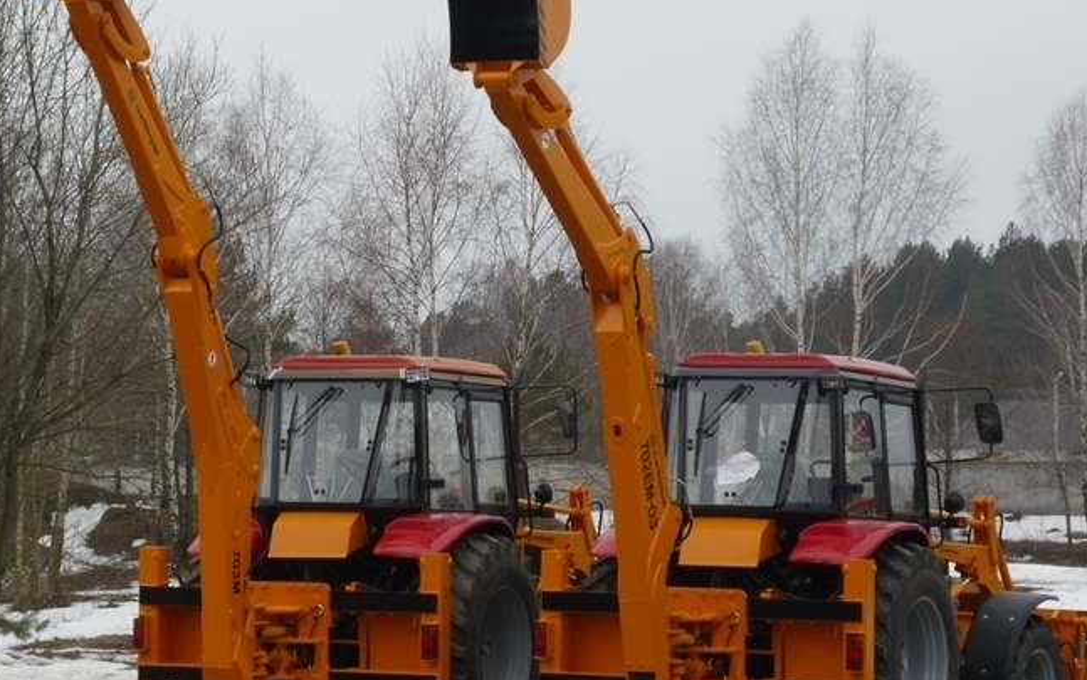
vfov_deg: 10.0
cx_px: 474
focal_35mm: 131
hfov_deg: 15.9
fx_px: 3882
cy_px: 302
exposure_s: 1/250
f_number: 5.1
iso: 100
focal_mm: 16.5
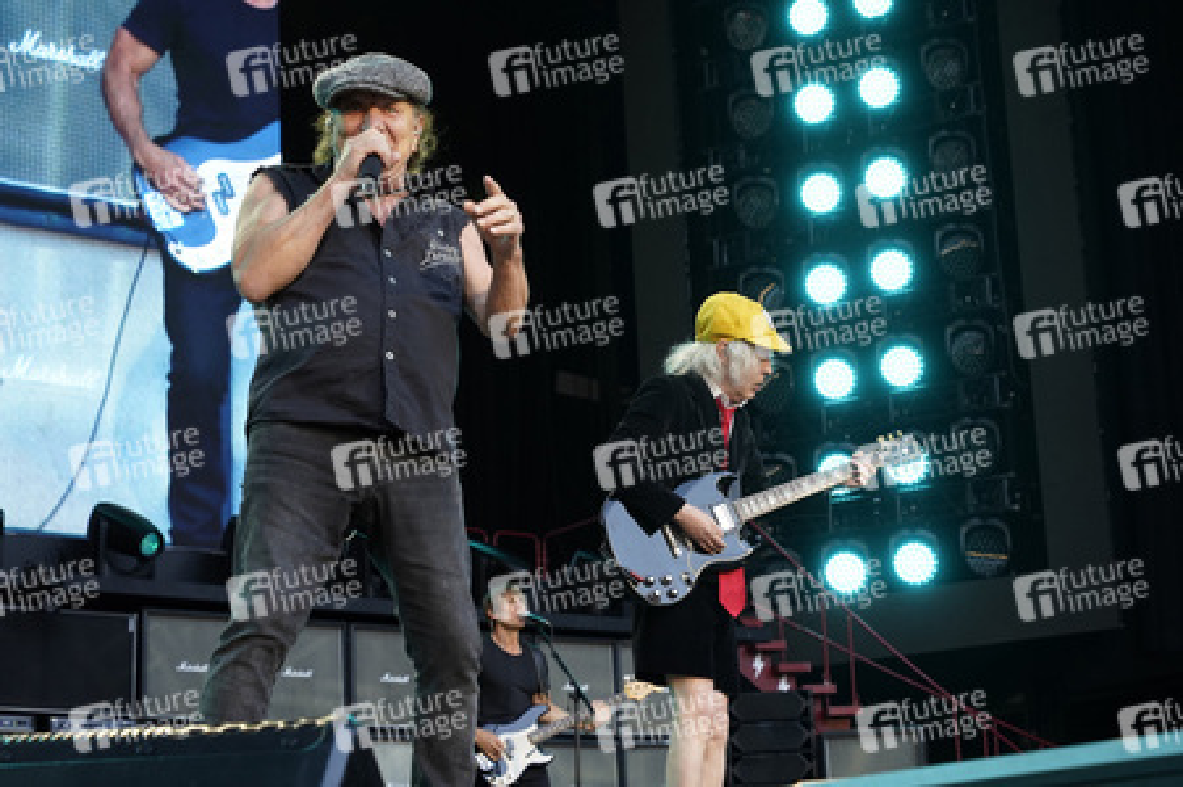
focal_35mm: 59
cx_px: 592
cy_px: 394
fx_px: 1937
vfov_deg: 23.0
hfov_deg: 34.0
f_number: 5
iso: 1600
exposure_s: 1/400
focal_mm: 59
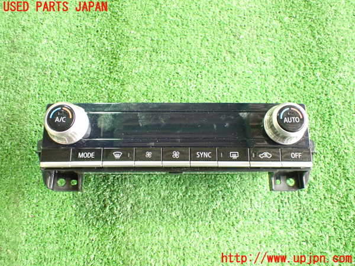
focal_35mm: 30
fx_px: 308
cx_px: 178
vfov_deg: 46.8
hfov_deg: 60.0
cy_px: 133
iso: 800
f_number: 2.3
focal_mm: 5.4
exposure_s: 1/30
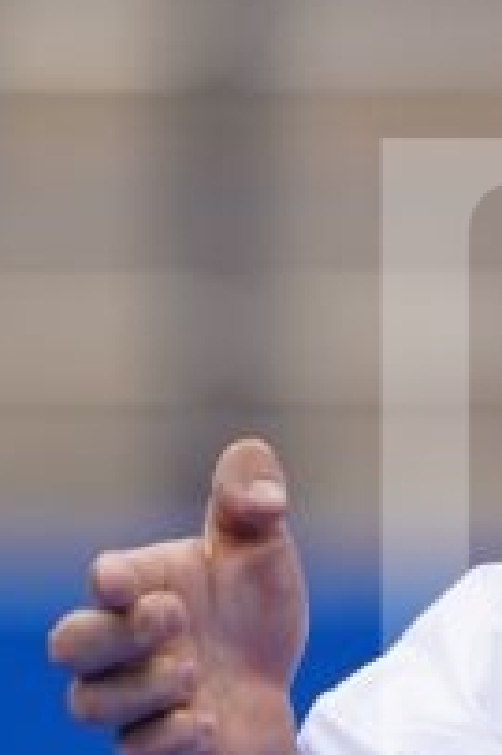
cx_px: 729
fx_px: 49570
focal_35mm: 2366
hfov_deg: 0.6
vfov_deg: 0.9
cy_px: 1793
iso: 640
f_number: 2.8
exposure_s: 1/500
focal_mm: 400
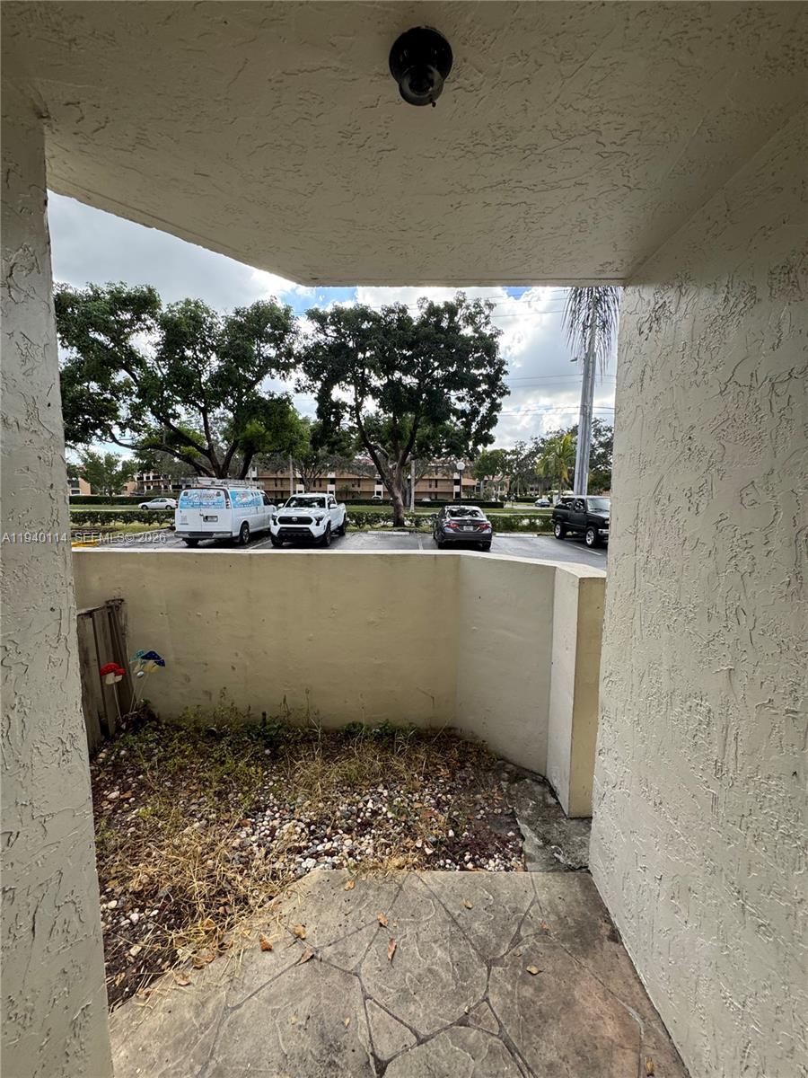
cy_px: 539
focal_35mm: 14
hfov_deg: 85.7
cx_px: 404
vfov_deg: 102.1
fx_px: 436
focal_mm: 2.22
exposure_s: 1/414
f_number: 2.2
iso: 40
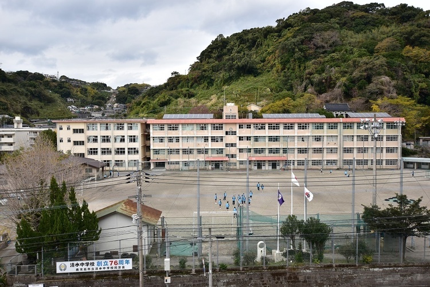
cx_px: 215
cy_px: 144
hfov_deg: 61.9
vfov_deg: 43.6
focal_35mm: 30
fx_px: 358
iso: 160
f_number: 4
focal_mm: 20
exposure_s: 1/800
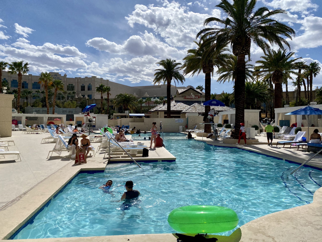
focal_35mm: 26
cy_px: 121
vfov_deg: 53.1
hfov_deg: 67.3
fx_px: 242
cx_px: 161
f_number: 1.8
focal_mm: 4.25
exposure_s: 1/8197
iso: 32
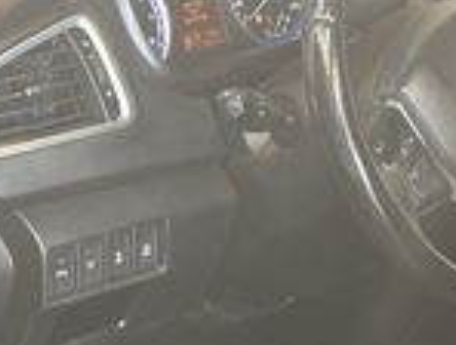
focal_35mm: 165
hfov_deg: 11.9
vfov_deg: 9.0
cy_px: 296
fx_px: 2181
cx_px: 259
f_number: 1.6
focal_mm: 5.96
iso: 125
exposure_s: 1/40
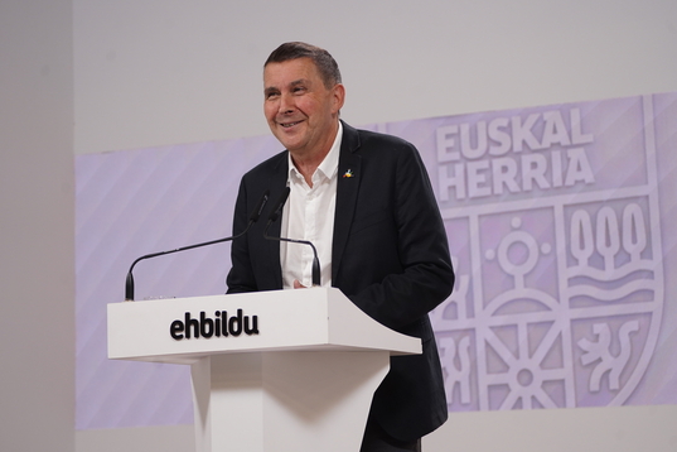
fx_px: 2539
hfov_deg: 15.2
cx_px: 338
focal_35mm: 135
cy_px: 226
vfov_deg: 10.2
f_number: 5
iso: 1000
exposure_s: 1/250
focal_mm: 135
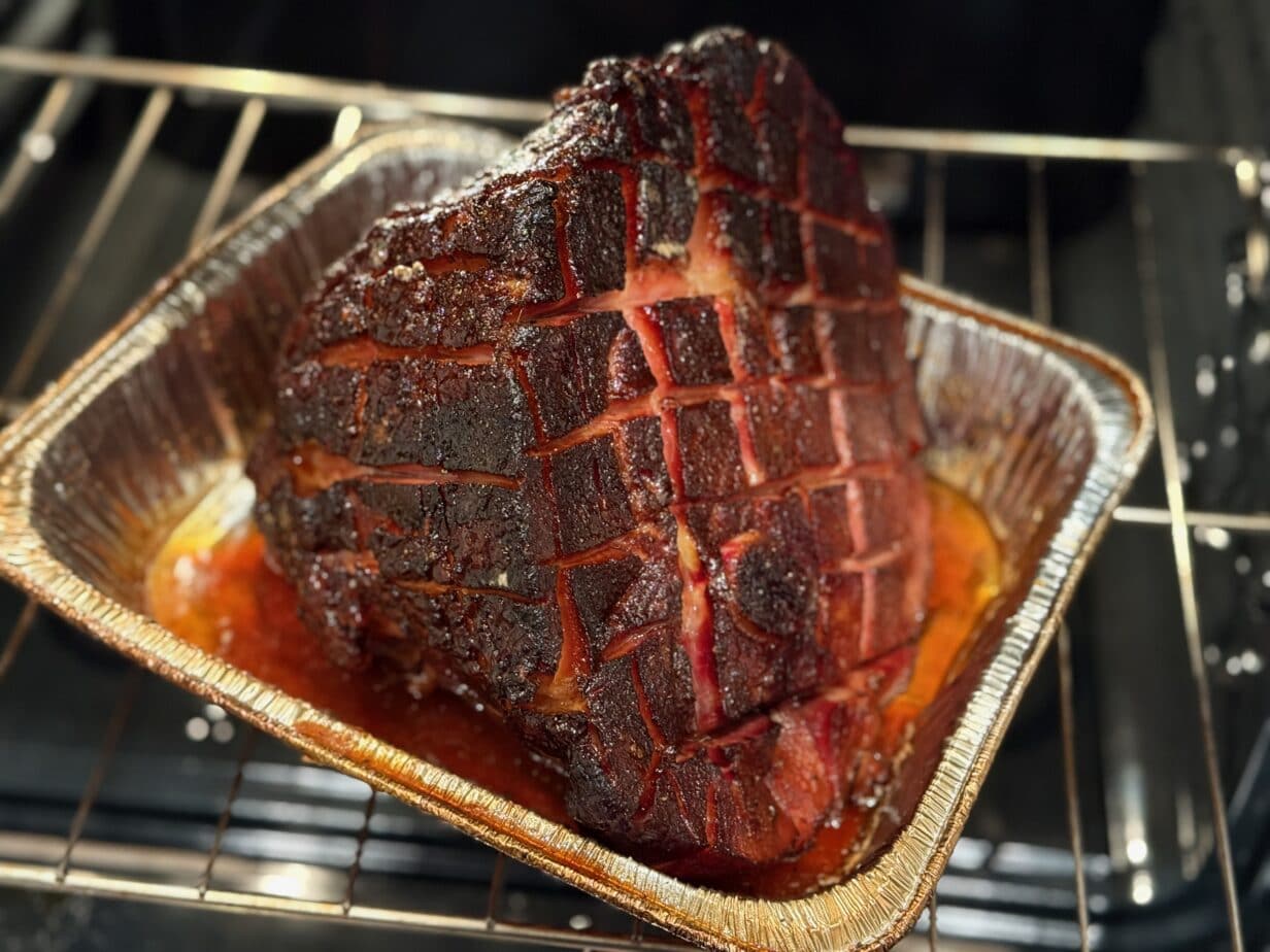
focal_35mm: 48
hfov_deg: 39.7
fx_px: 1761
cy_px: 476
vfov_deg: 30.3
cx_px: 635
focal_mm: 6.76
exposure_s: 1/30
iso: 500
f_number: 1.78
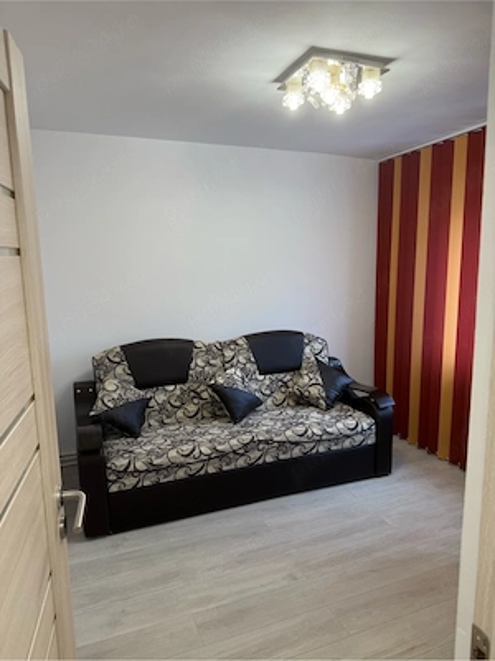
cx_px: 248
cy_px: 330
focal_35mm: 24
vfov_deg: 71.6
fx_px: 458
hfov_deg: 56.8
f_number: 1.78
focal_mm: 6.76
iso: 100
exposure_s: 1/121
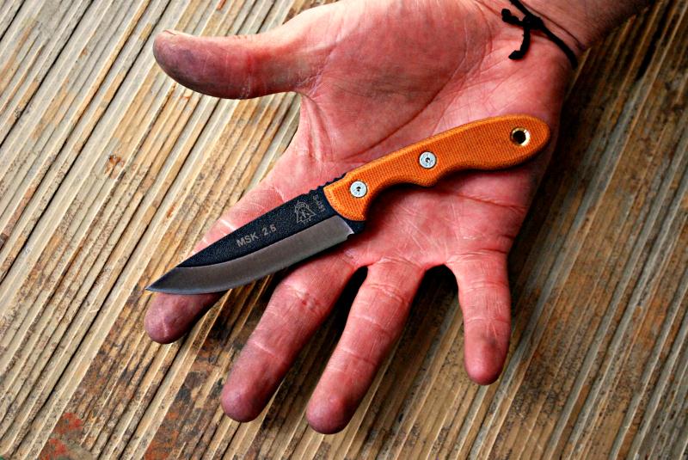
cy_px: 230
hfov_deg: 27.0
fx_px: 1435
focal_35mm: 75
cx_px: 344
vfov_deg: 18.2
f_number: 5.6
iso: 1000
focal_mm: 50
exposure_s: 1/500
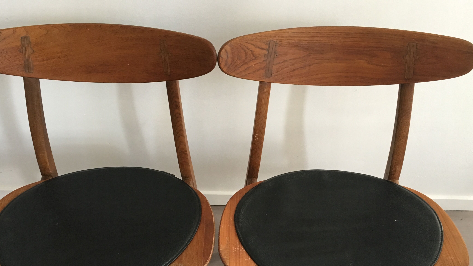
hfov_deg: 54.0
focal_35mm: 37
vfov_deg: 31.5
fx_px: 464
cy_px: 197
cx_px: 228
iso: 125
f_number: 2.2
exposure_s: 1/33
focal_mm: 4.15
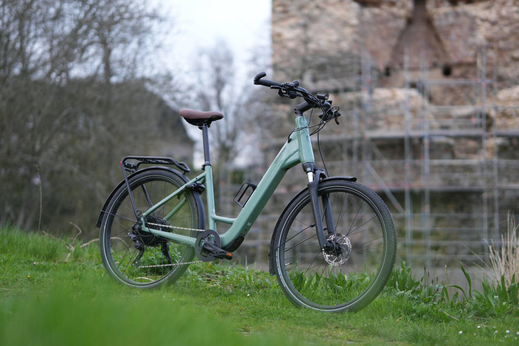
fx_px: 1211
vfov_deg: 16.3
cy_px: 173
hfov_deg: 24.2
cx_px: 260
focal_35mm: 84
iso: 100
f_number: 1.4
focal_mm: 56
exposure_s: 1/160
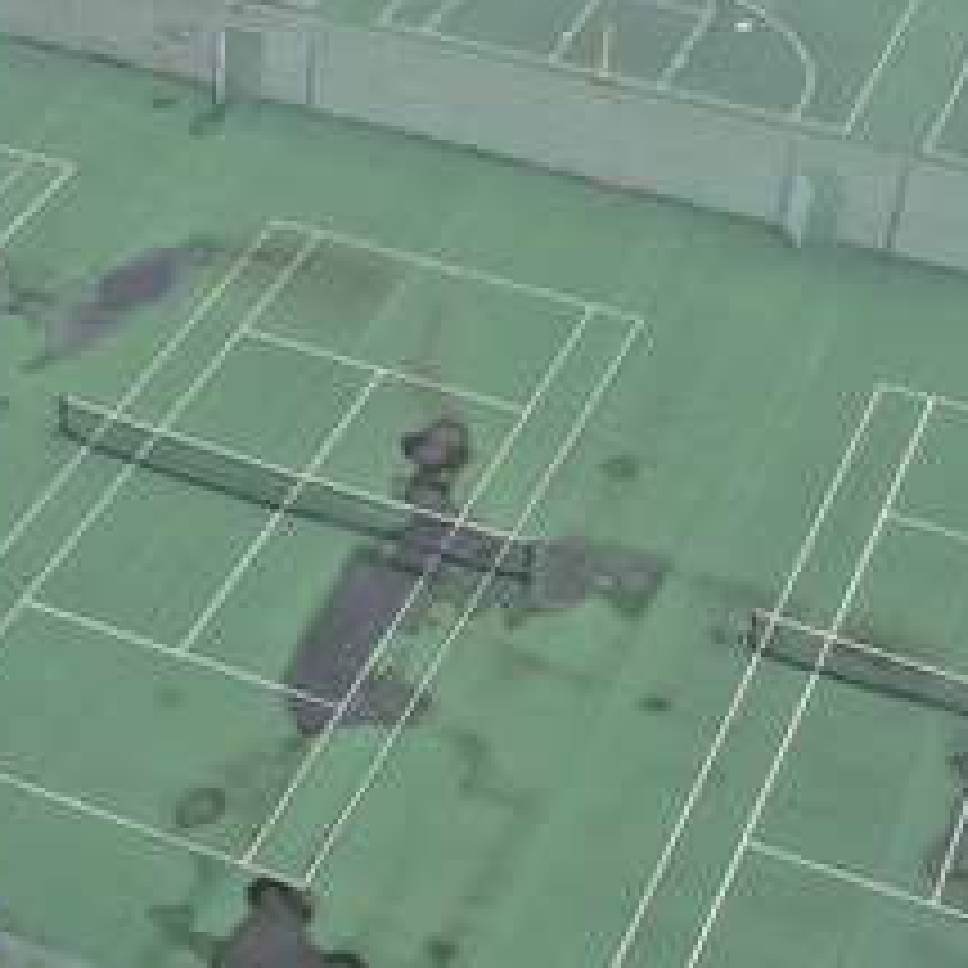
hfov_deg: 20.5
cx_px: 113
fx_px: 2626
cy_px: 509
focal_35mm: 83
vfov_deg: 20.9
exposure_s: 1/240
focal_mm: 10.26
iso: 100
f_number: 5
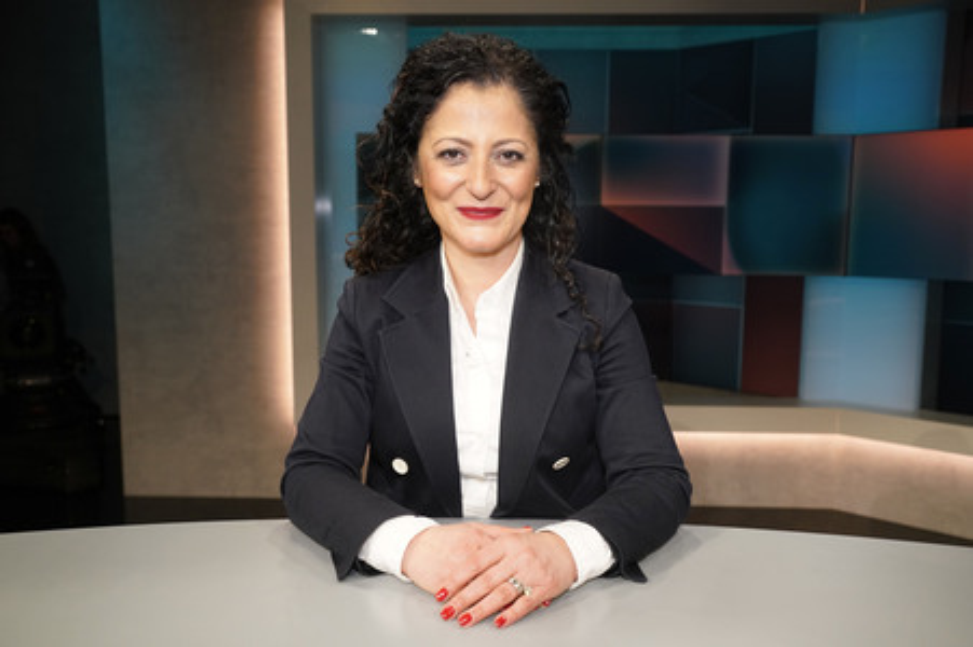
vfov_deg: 42.3
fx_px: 837
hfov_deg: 60.3
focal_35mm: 31
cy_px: 324
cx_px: 486
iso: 2000
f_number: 5
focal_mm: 31
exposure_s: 1/160
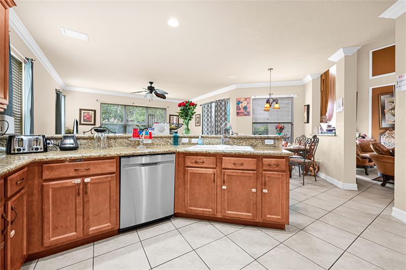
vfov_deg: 81.1
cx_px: 203
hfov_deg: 104.3
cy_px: 135
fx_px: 158
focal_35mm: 14
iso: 220
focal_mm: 14
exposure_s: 1/15
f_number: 4
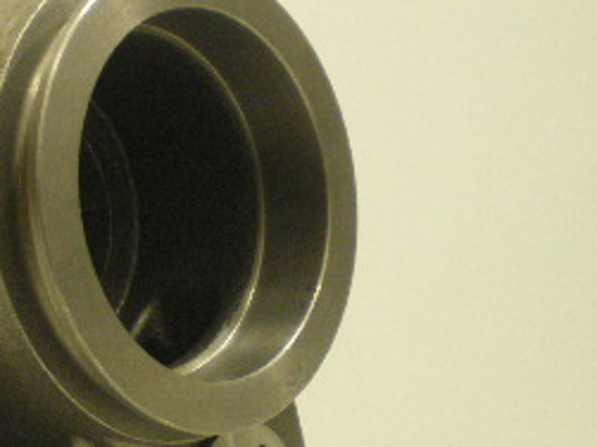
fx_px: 1672
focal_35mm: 97
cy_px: 264
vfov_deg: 15.2
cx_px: -71
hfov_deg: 19.3
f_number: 3.1
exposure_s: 1/5
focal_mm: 6.3
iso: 400
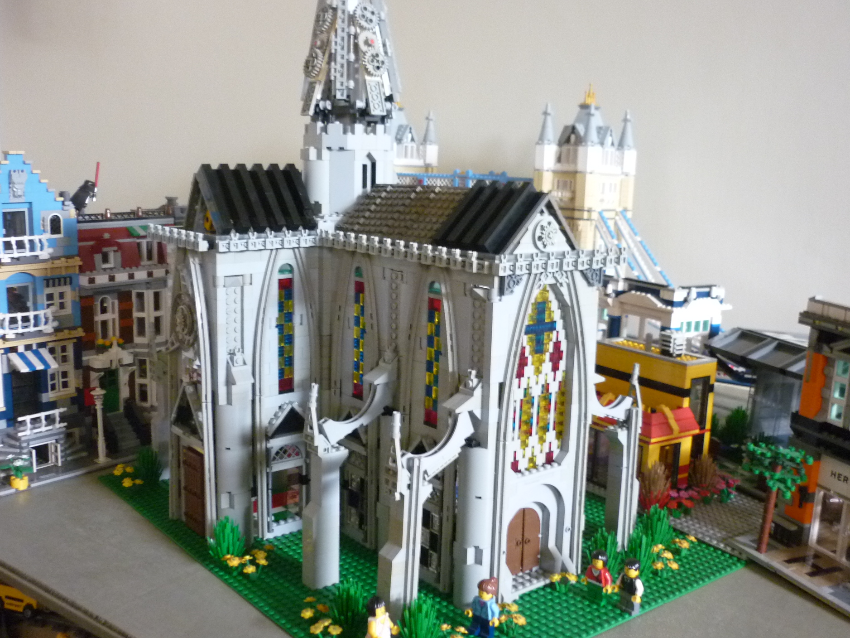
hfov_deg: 51.4
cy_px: 294
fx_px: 884
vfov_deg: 39.6
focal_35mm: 36
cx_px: 424
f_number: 2.8
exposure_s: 1/8
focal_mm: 5.5
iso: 400
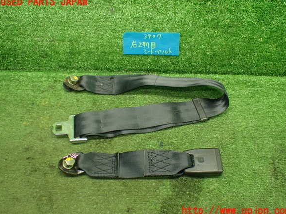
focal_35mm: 33
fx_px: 273
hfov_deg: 55.4
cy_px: 107
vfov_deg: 42.9
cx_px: 145
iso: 800
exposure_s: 1/80
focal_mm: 5.79
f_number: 2.4
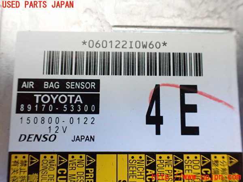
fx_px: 211
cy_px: 91
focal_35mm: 30
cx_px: 122
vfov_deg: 46.8
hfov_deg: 60.0
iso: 800
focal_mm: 5.4
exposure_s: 1/80
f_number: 2.3
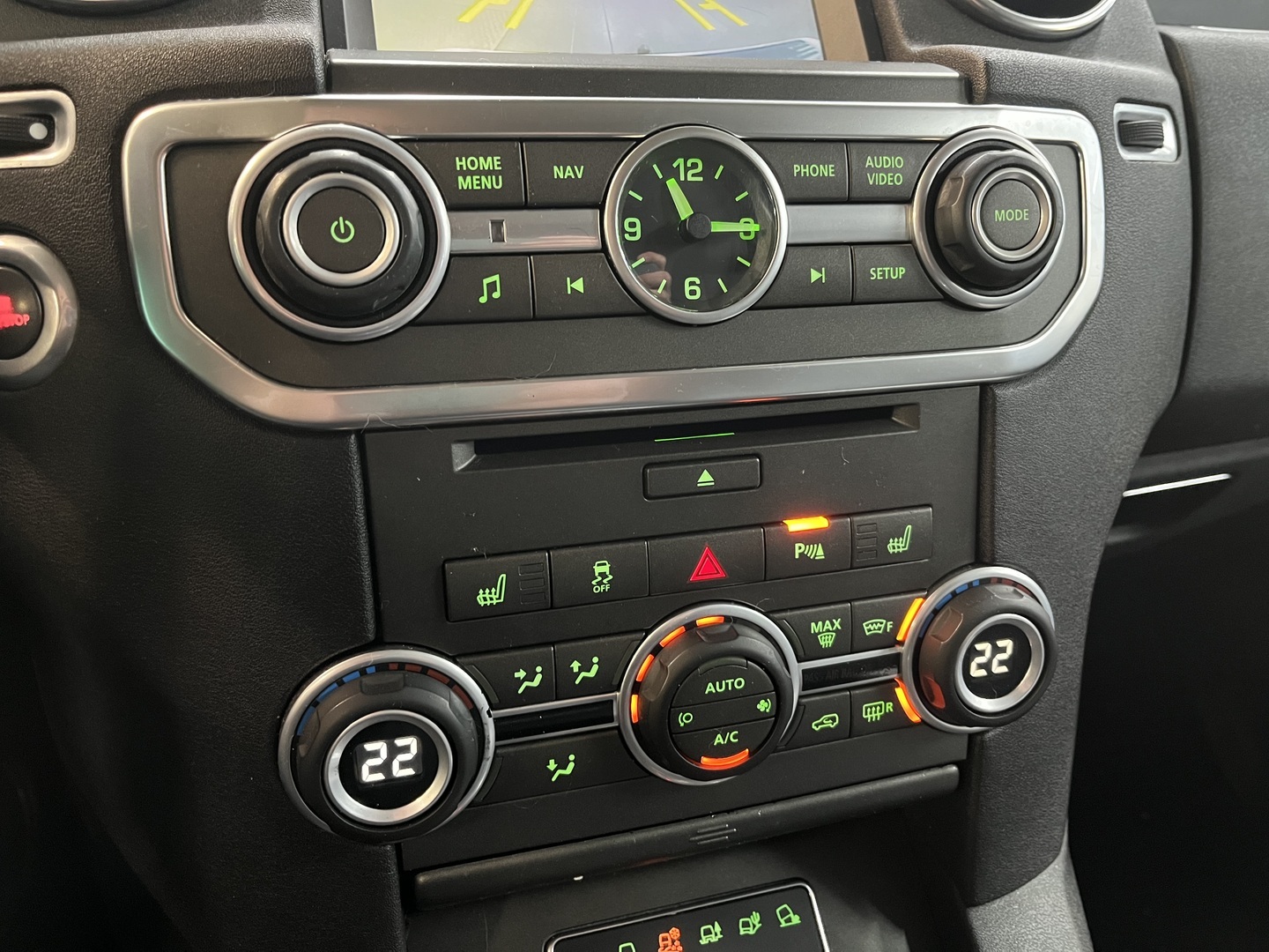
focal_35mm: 26
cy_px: 476
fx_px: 953
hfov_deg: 67.3
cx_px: 634
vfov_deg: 53.1
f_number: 1.6
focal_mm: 5.1
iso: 800
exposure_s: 1/25
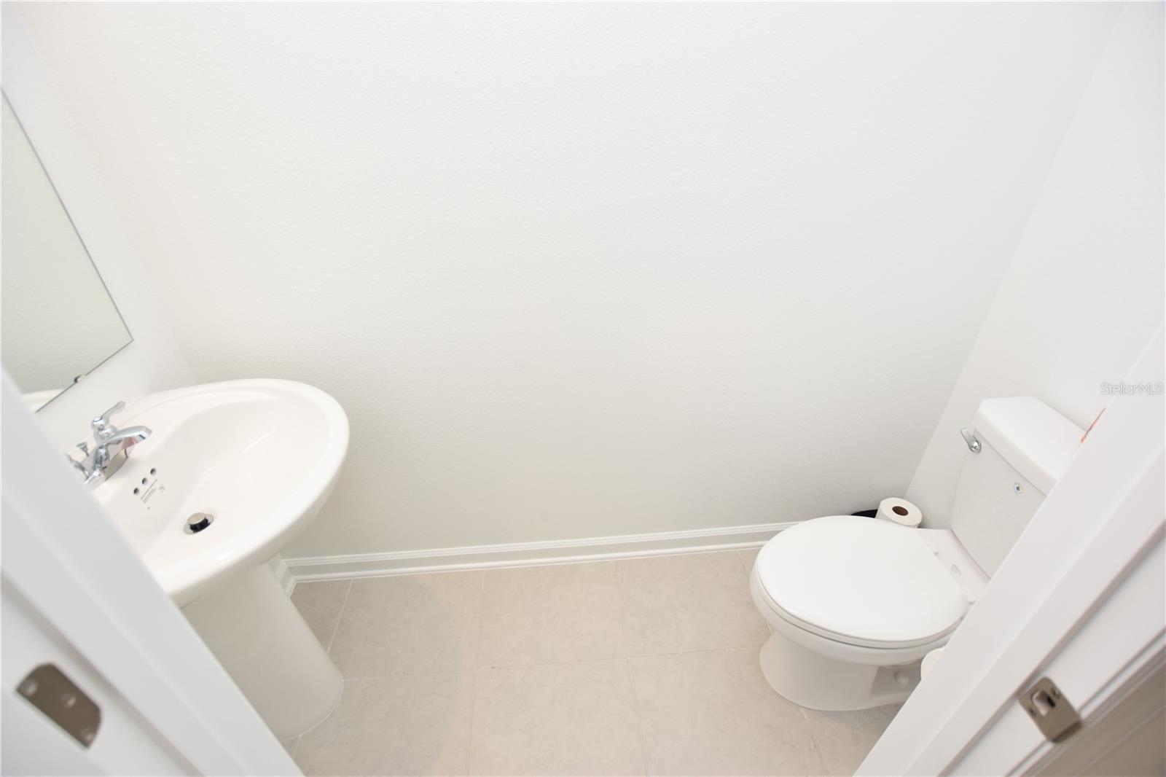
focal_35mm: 15
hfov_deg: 100.4
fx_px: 486
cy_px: 388
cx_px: 583
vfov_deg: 77.3
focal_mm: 10
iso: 280
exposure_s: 1/60
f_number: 4
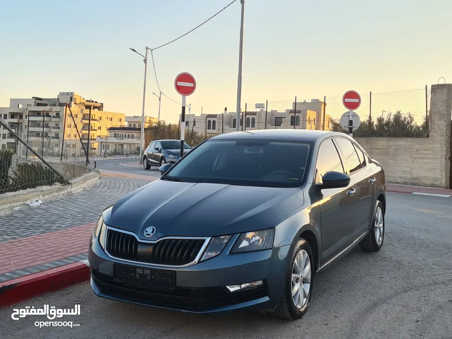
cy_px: 170
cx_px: 226
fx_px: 339
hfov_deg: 67.3
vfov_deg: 53.1
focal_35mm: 26
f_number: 1.8
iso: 50
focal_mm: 5.4
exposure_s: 1/500
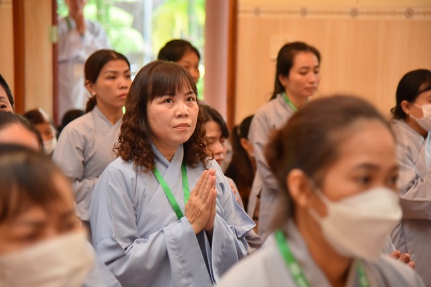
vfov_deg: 14.0
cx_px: 216
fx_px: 1173
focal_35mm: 98
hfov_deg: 20.8
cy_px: 144
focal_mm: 98
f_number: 4.5
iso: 1600
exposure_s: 1/125
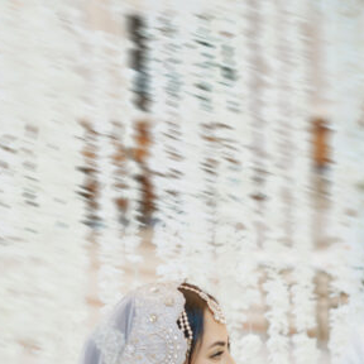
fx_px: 1796
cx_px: 365
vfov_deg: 11.3
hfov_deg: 11.5
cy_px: 465
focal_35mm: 151
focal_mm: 50
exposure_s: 1/200
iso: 1000
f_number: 2
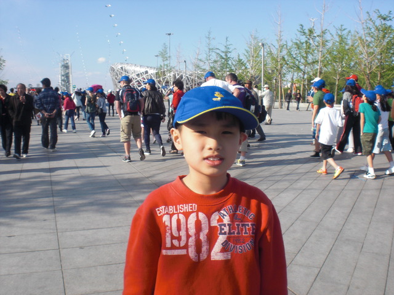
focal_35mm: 38
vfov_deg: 37.7
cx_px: 197
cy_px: 148
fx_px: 433
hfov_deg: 49.0
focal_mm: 6.3
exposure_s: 1/250
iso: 64
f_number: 5.6
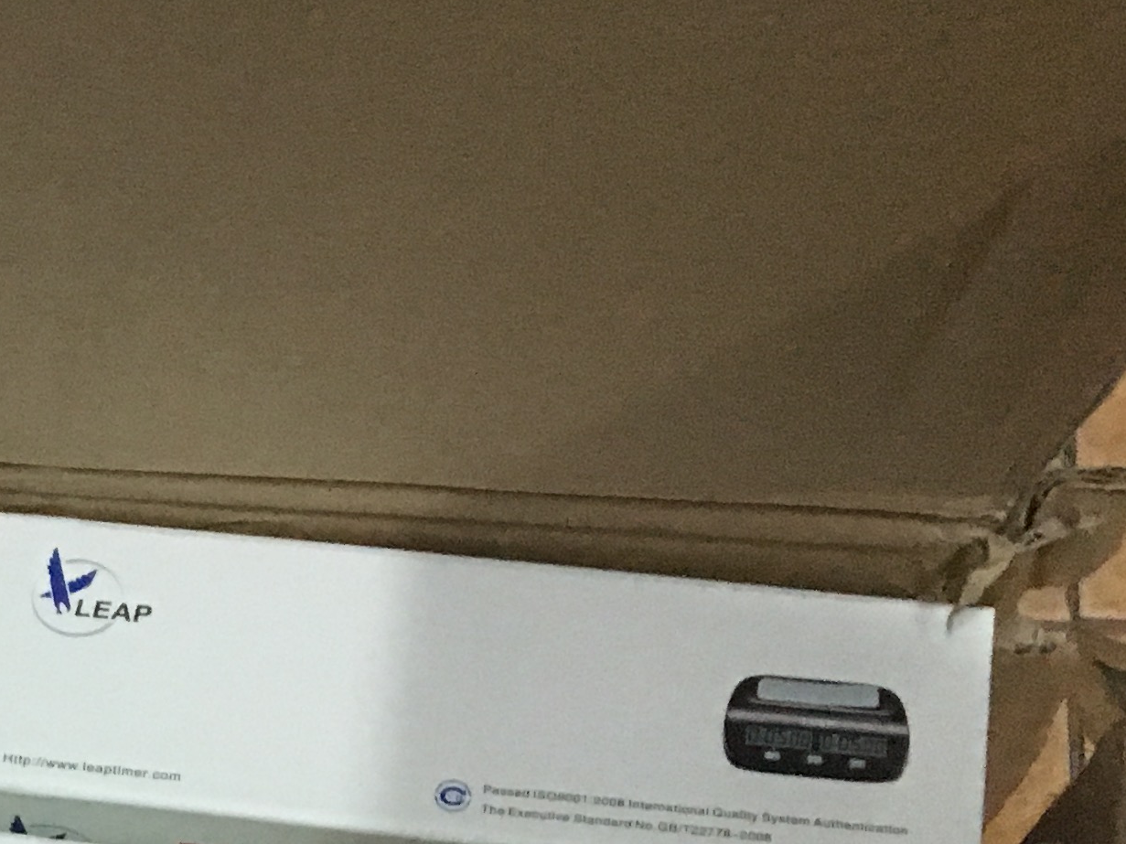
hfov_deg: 17.8
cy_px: 1319
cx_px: -693
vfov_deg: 14.4
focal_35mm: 95
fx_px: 3090
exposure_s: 1/25
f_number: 2.2
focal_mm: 4.15
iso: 200
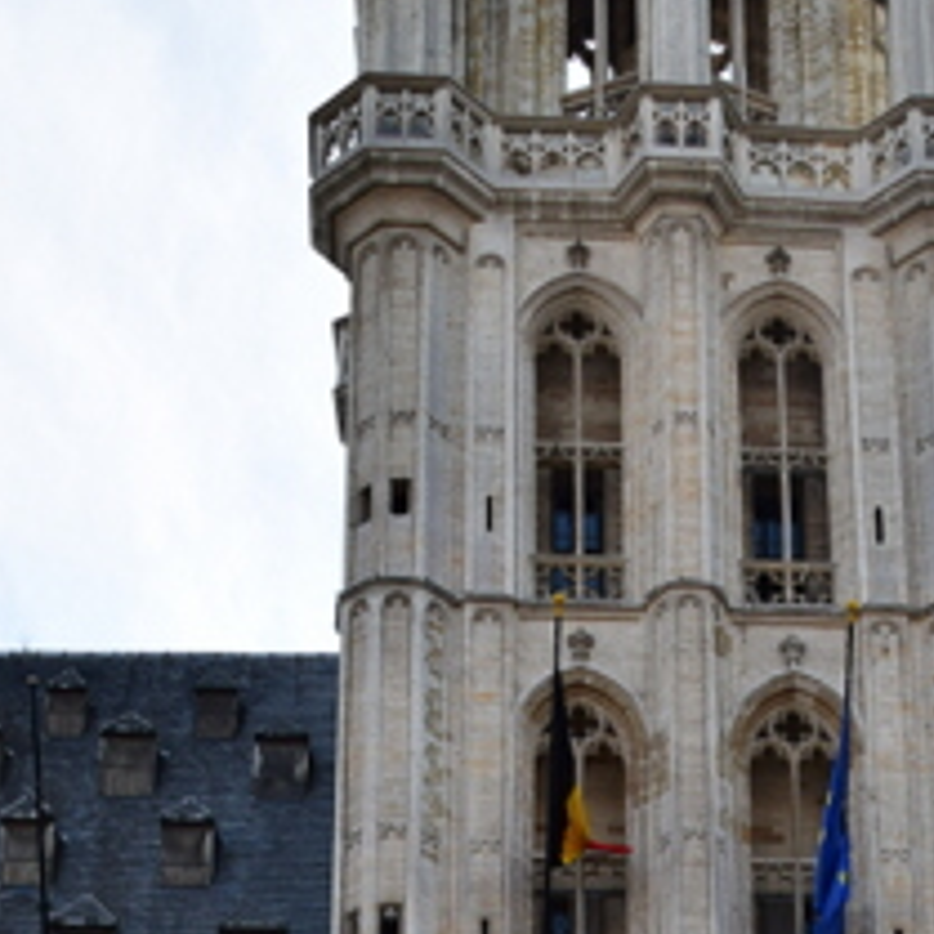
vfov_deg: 16.3
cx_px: 666
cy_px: 1725
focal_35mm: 88
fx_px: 2686
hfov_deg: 19.6
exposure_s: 1/80
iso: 125
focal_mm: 18
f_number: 8
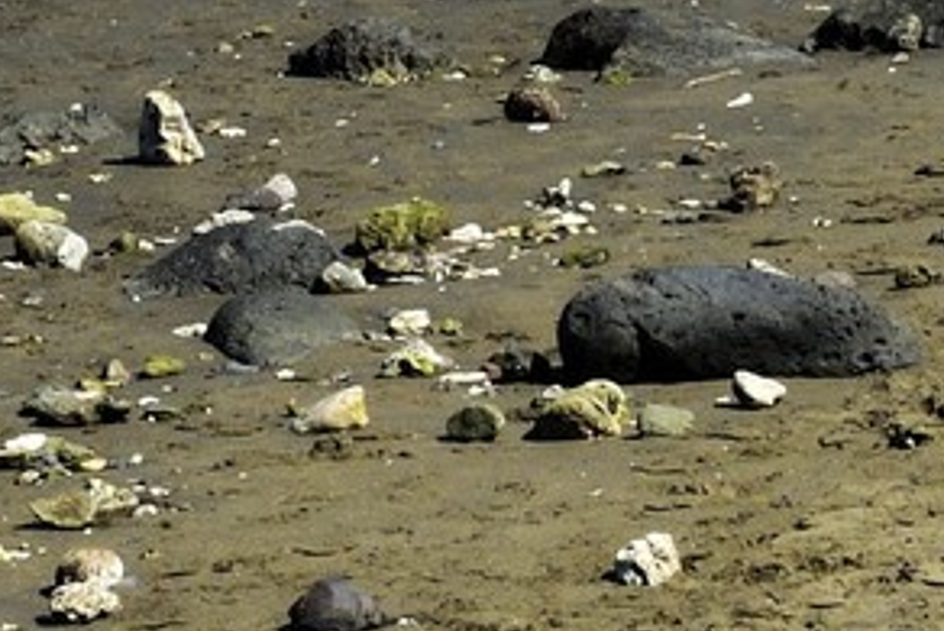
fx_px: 10048
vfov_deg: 3.6
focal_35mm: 383
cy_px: -637
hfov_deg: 5.2
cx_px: -1626
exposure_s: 1/250
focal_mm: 70
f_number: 13
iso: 200
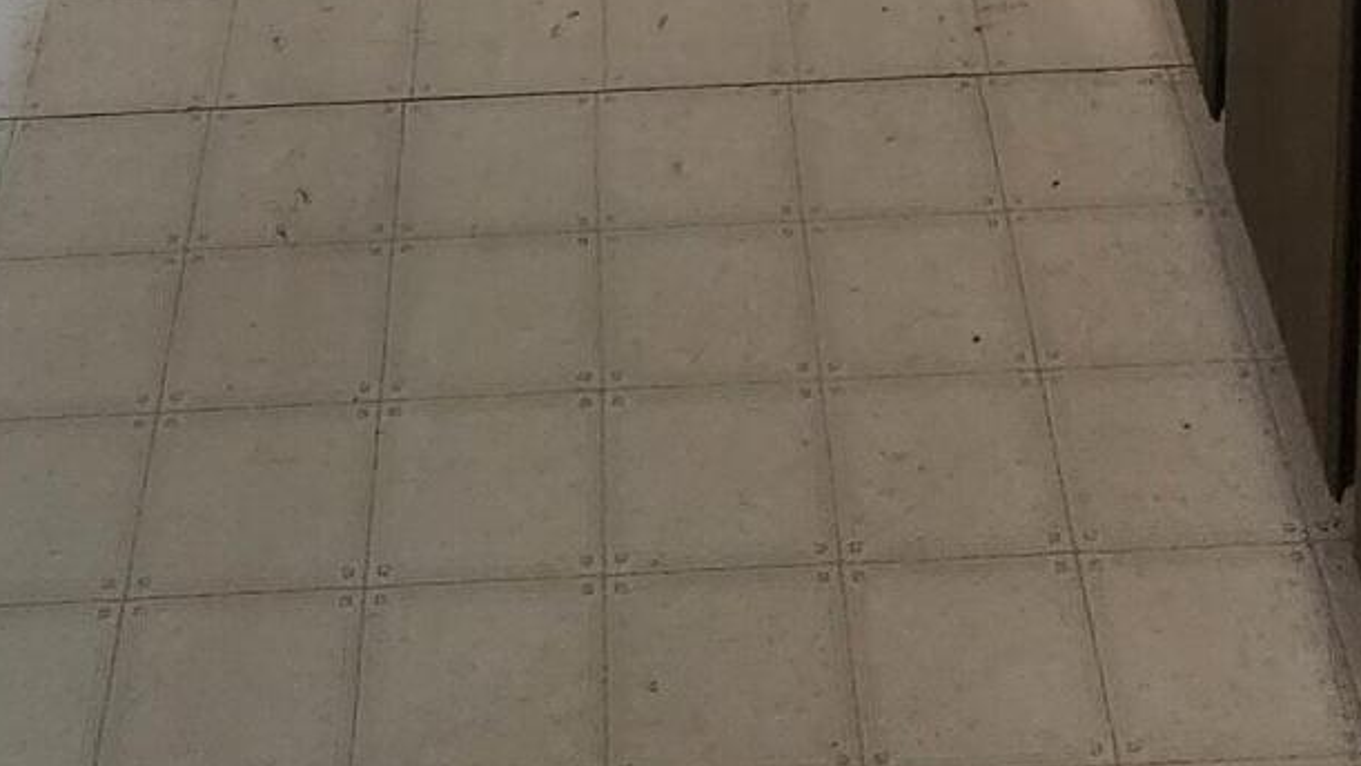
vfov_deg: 11.5
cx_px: 753
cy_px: -1222
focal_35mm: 82
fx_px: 2960
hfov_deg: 25.9
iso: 640
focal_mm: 6.4
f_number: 1.8
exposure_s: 1/60
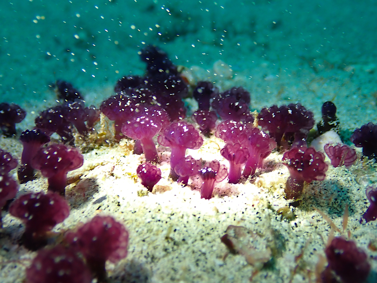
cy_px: 142
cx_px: 188
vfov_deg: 36.0
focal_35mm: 40
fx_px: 436
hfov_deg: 46.8
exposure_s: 1/60
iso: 100
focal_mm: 7.34
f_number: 8
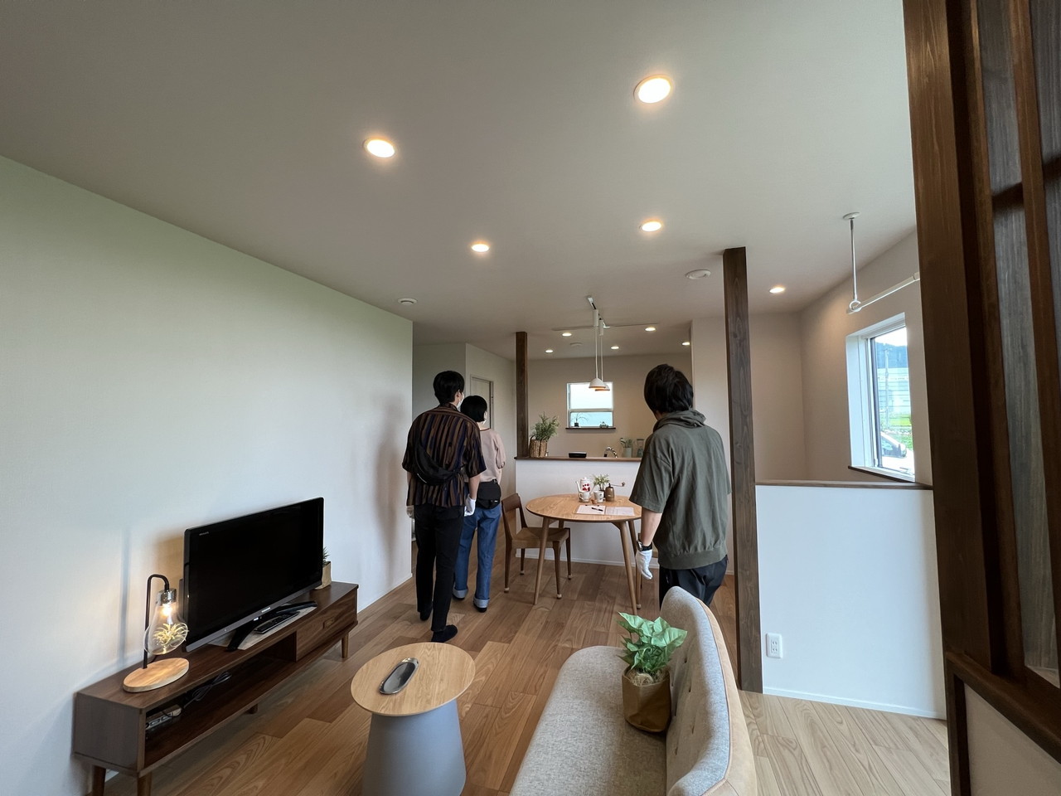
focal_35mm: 13
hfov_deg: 106.2
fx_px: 398
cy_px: 398
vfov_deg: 89.9
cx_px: 530
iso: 125
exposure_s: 1/120
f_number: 1.8
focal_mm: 1.57
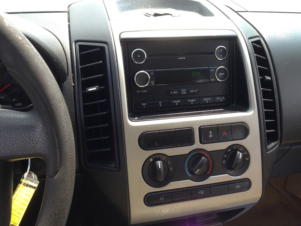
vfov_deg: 42.9
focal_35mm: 33
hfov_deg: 55.4
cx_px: 150
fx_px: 287
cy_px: 113
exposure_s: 1/221
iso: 50
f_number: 2.4
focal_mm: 4.12
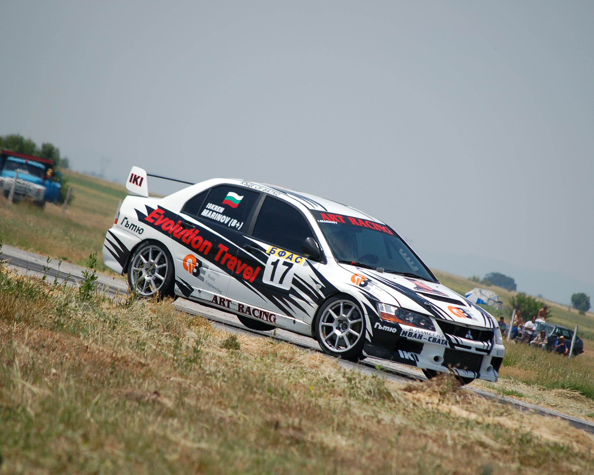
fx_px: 4782
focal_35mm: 272
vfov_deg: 5.7
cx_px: 279
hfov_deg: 7.1
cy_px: 238
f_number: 5.3
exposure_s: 1/1250
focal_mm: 160
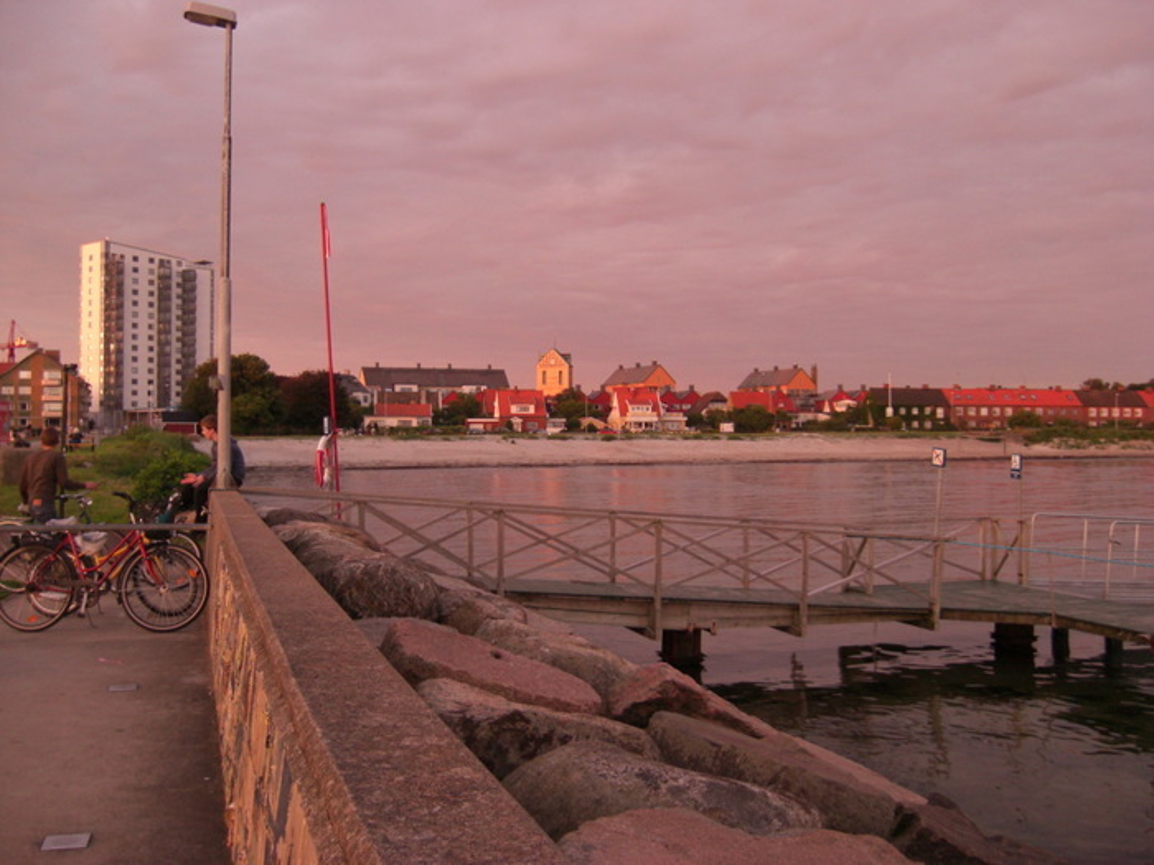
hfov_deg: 49.0
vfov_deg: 37.7
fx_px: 1267
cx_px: 577
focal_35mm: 38
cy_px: 432
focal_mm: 7.9
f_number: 2.8
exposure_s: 1/50
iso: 200
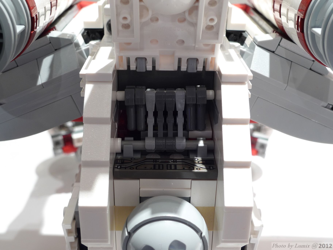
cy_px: 125
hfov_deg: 42.9
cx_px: 166
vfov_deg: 32.9
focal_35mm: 44
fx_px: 423
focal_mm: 9.3
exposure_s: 1.3
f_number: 4.5
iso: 80
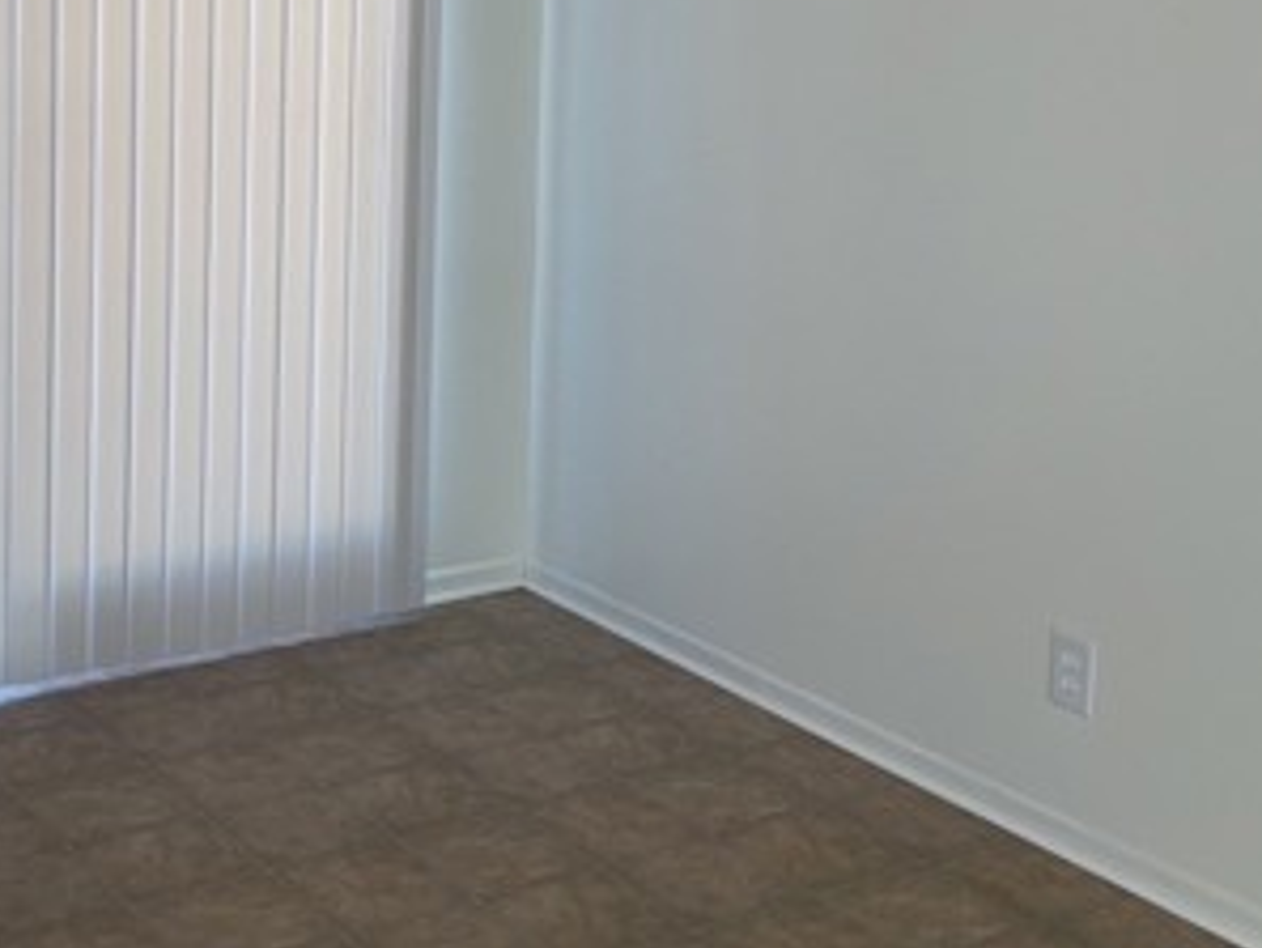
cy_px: 136
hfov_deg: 33.9
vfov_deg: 25.5
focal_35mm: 56
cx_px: 374
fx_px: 2042
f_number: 1.6
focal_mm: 5.1
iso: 32
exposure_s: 1/145
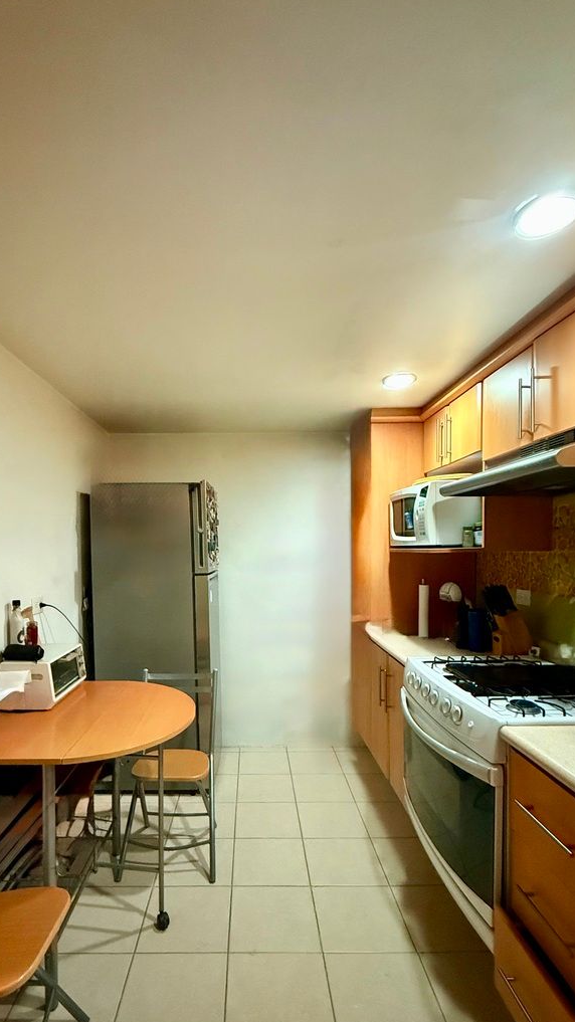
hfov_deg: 60.7
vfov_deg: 92.4
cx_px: 245
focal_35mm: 18
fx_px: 488
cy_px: 563
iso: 1250
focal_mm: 2.22
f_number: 2.2
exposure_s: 1/60
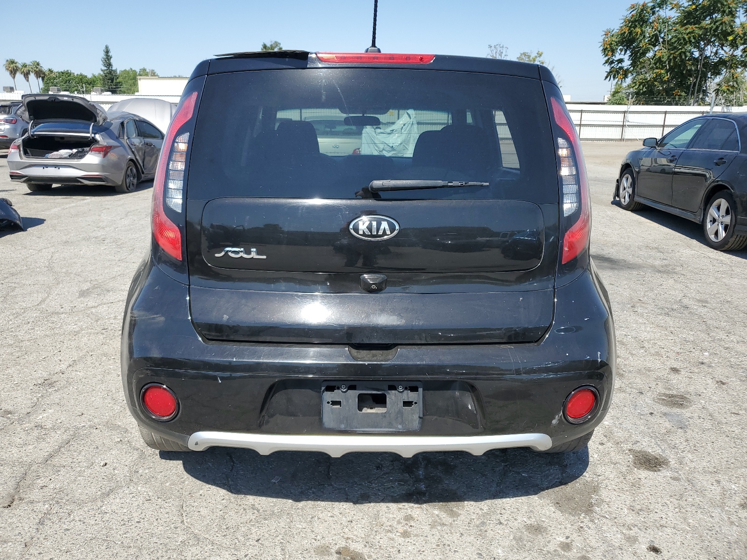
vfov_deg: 53.1
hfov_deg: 67.3
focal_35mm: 26
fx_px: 561
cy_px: 280
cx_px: 374
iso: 50
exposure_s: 1/2000
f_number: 1.5
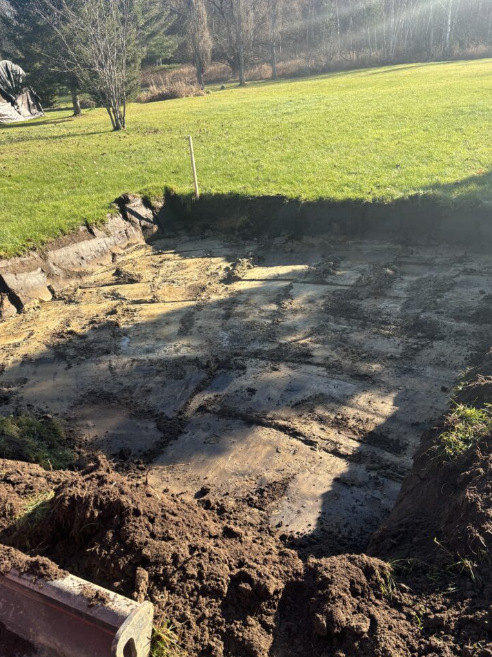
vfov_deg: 63.4
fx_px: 531
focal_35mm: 28
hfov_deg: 49.7
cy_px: 344
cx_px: 239
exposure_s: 1/831
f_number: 1.6
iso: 50
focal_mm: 5.96
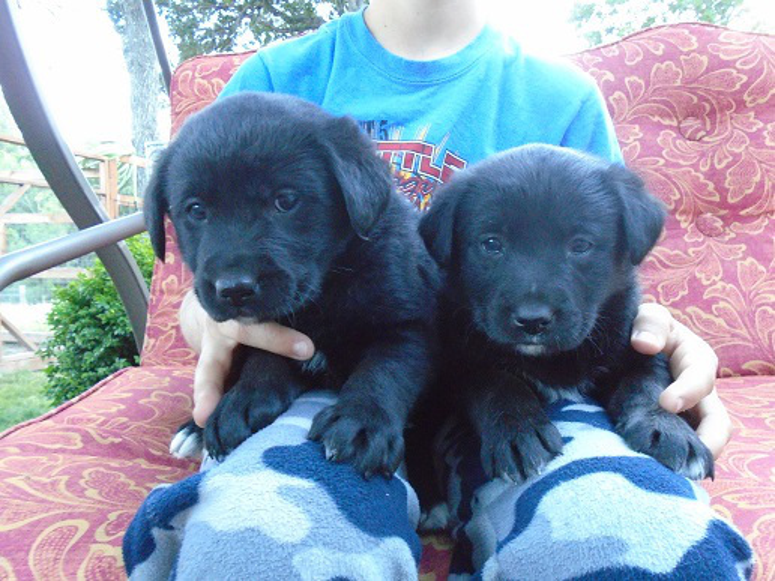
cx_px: 388
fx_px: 582
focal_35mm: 26
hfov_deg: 67.3
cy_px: 290
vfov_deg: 53.1
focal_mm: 4.6
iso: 800
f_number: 3.2
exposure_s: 1/25
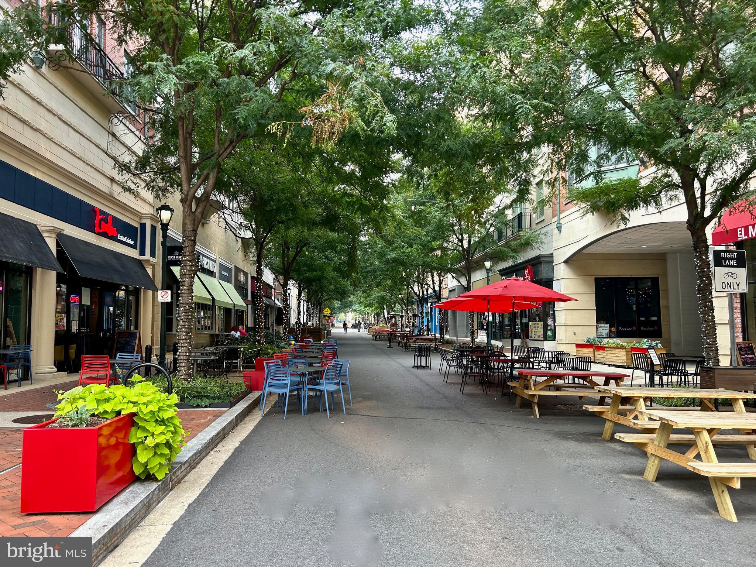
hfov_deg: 67.3
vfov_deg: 53.1
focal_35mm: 26
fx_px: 568
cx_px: 378
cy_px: 284
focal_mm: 5.7
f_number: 1.5
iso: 40
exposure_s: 1/143
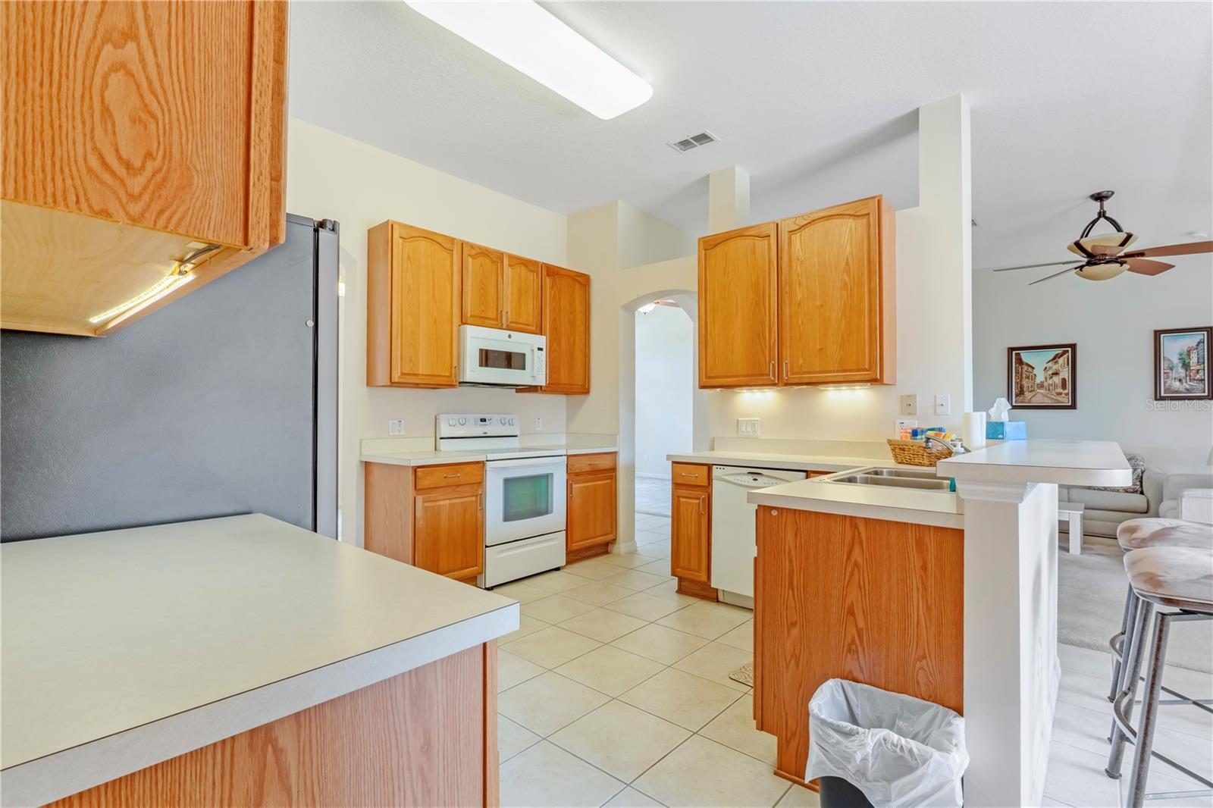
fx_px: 556
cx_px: 606
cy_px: 404
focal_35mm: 16
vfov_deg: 72.0
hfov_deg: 95.0
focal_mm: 11
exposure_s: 1/125
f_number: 9
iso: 250
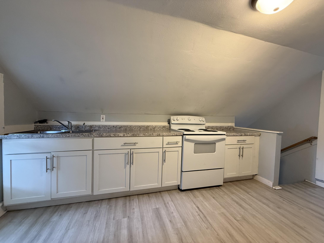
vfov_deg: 85.7
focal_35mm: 14
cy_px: 122
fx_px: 131
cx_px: 162
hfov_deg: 102.1
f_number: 2.2
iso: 320
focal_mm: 2.22
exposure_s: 1/60
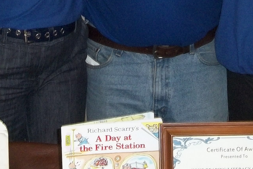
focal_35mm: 125
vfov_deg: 10.3
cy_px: -132
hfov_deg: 16.4
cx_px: 109
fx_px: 878
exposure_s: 1/30
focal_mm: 6.5
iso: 160
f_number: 3.1
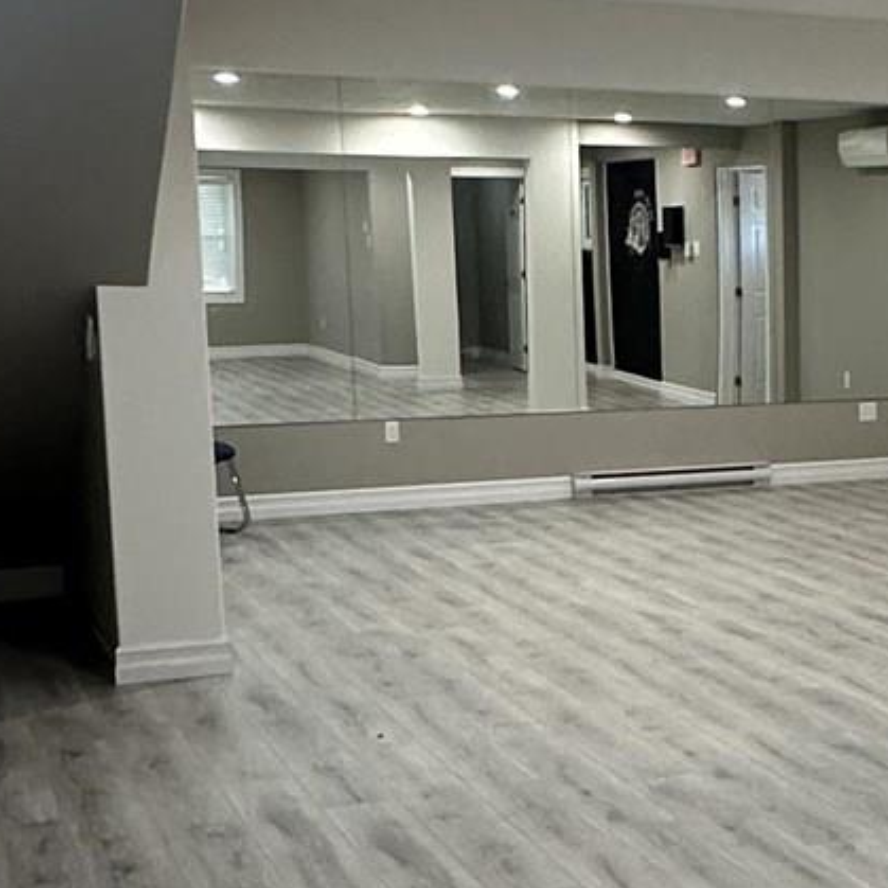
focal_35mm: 68
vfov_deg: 25.3
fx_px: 1974
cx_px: 1089
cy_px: 523
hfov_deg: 23.1
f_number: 2.2
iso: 250
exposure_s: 1/120
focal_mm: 2.22
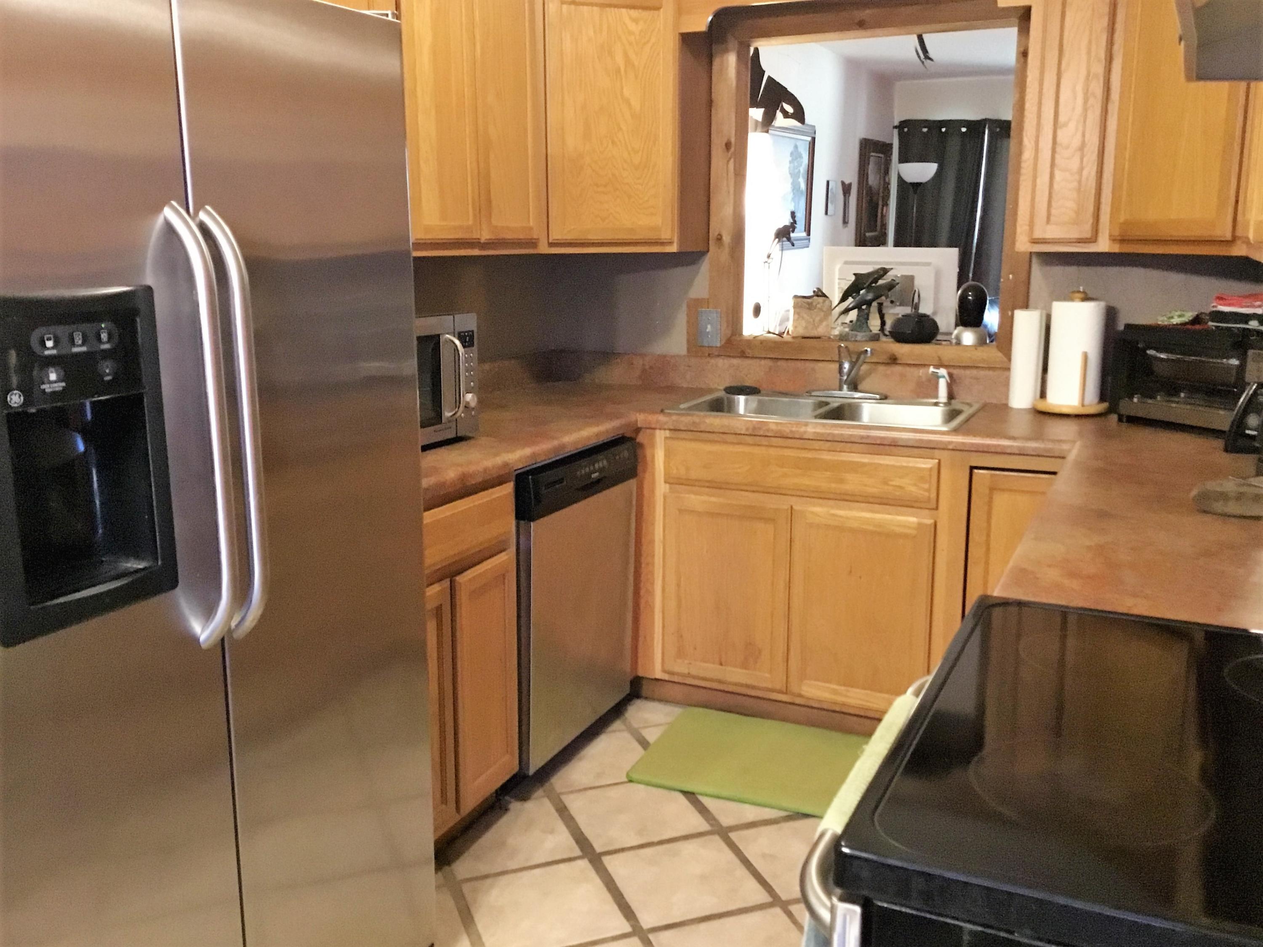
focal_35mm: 31
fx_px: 1131
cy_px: 474
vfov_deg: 45.4
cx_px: 632
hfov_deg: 58.4
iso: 320
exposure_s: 1/15
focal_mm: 3.3
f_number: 2.4
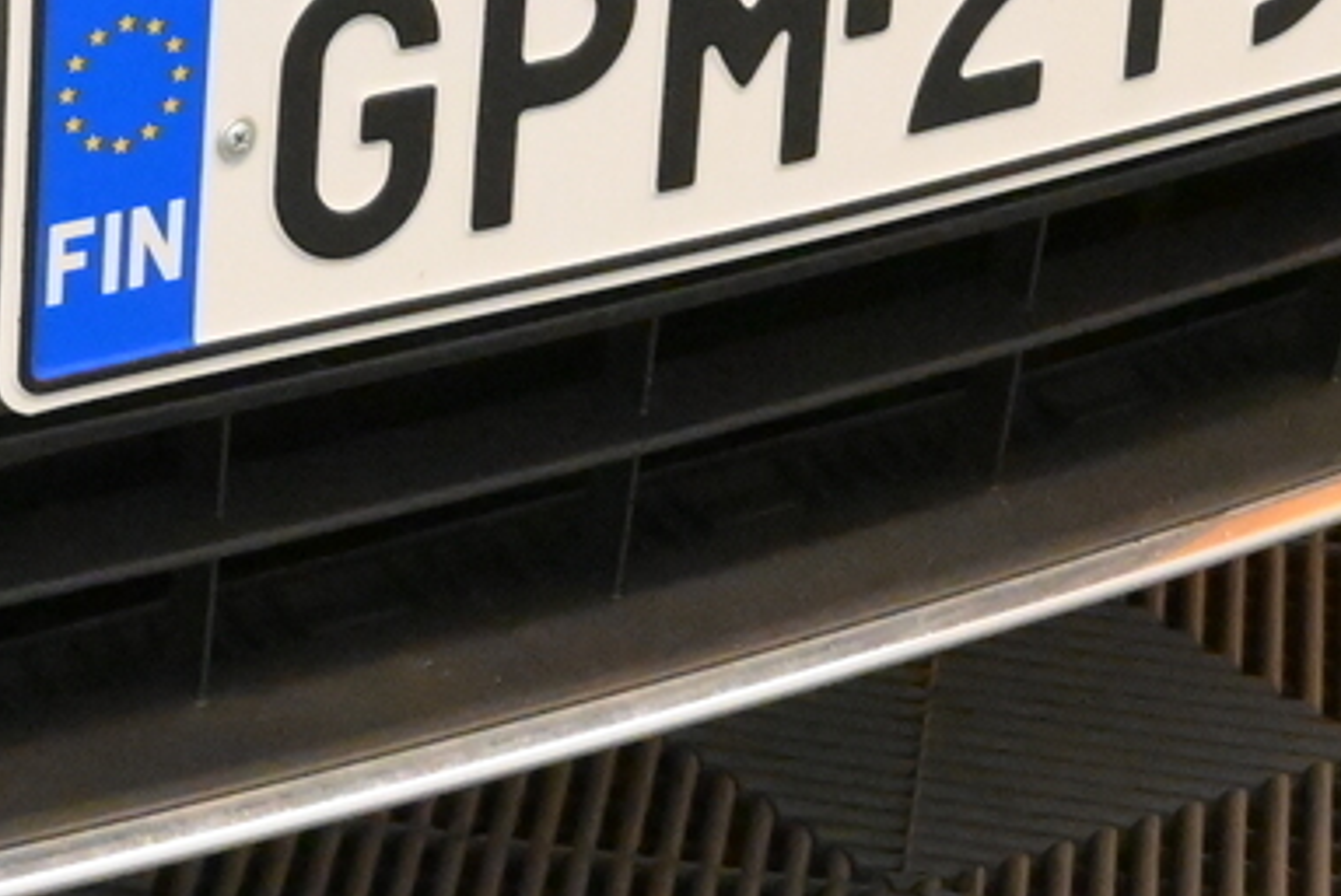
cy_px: -525
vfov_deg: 7.9
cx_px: -578
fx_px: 6379
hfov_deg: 11.6
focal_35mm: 171
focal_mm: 27
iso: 8000
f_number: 5
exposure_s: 1/250
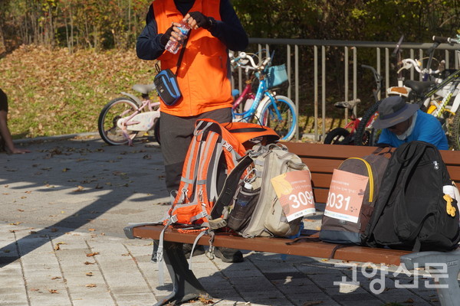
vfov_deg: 10.5
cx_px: 230
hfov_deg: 15.7
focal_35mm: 130
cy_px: 153
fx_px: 1667
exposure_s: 1/320
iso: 100
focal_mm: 87
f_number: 8
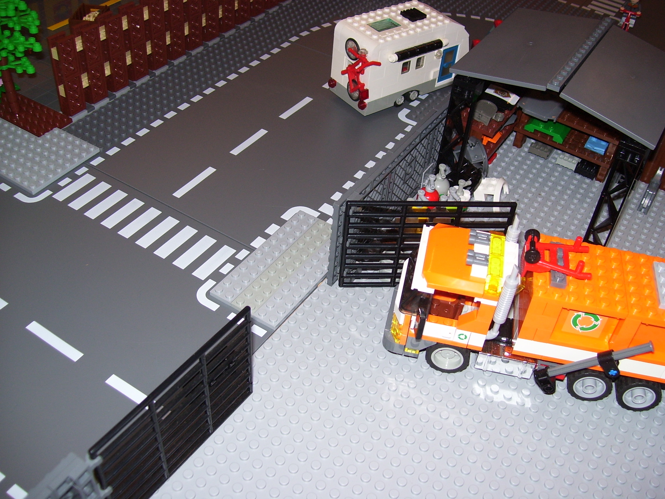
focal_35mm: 36
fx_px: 692
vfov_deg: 39.7
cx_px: 332
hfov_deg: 51.4
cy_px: 250
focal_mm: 6
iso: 80
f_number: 2.7
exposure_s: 1/60
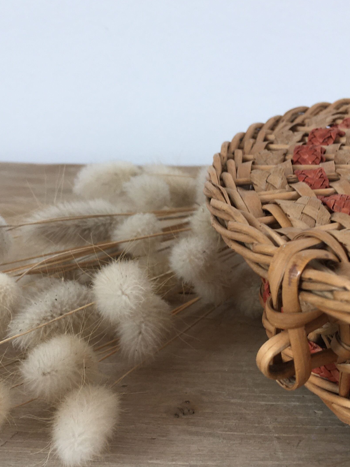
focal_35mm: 55
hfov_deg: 26.5
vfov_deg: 34.7
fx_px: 742
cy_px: 307
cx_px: 207
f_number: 2.2
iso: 32
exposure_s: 1/50
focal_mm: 4.15
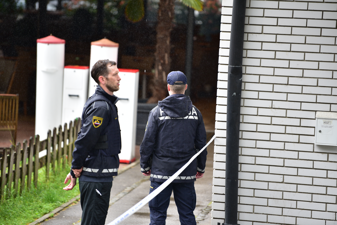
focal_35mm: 200
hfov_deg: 10.3
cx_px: 168
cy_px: 112
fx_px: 1873
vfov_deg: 6.9
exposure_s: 1/320
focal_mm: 200
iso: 500
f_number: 2.8
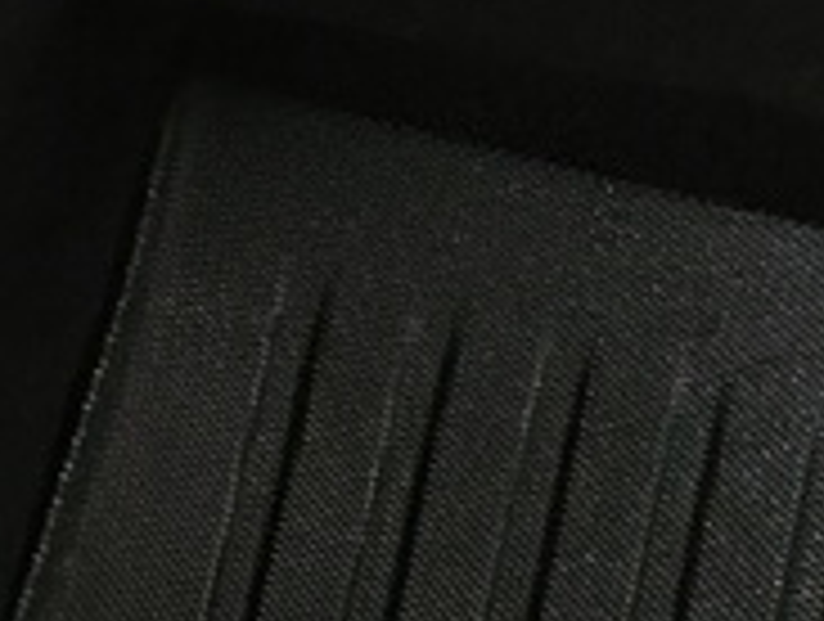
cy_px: -207
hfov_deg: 11.7
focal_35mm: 134
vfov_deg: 10.8
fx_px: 3196
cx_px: -1234
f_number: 1.7
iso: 43
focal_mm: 4.53
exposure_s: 1/24
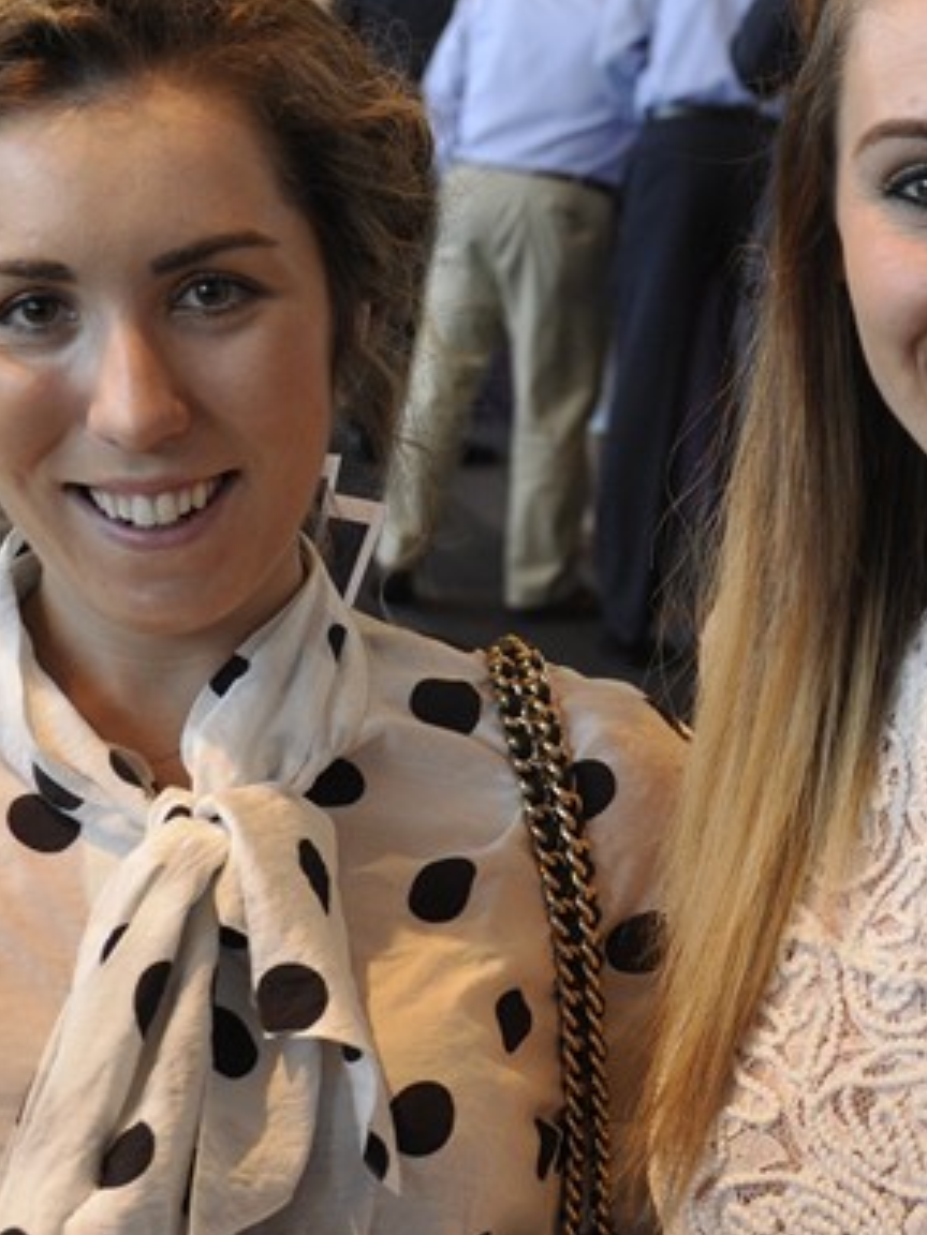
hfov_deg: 14.1
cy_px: 544
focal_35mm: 105
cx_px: 657
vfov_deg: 18.7
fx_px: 3749
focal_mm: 28
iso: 400
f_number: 5
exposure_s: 1/60
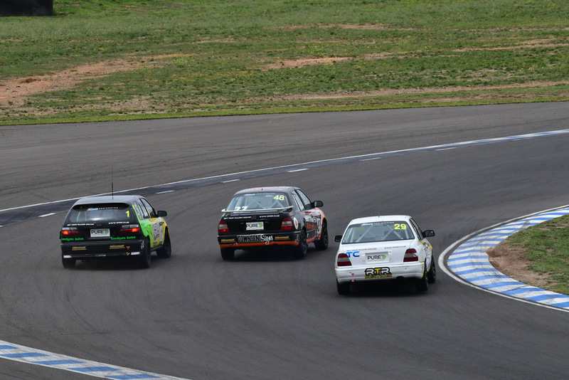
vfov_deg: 3.3
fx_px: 6640
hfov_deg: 4.9
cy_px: 190
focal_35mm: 420
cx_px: 284
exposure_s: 1/640
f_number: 11
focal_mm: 280
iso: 400
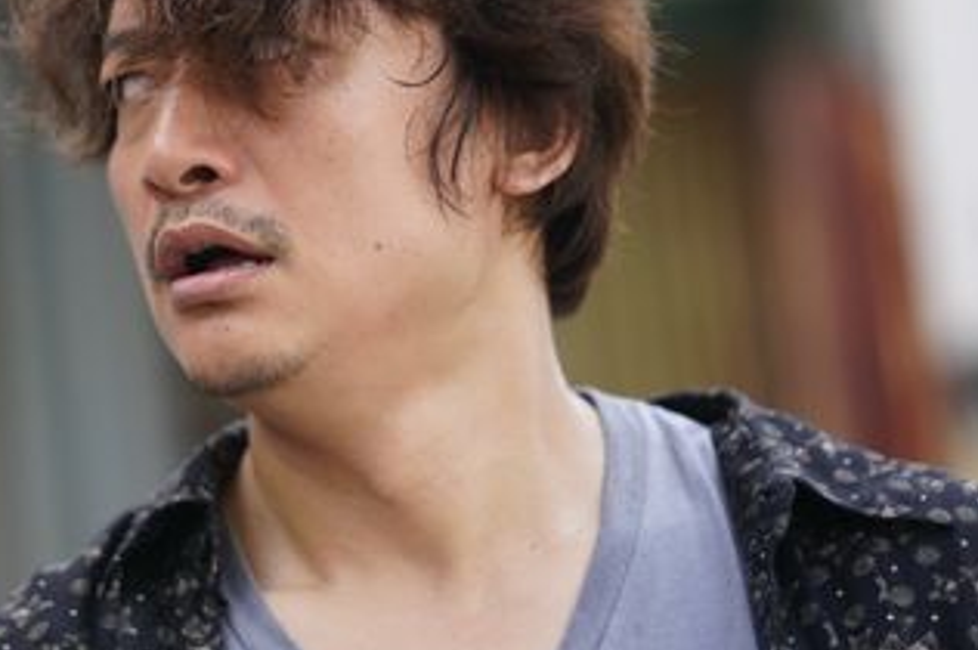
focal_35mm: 293
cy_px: 214
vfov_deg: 4.7
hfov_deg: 7.0
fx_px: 7951
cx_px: 277
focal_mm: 200
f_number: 2.8
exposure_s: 1/2500
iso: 1000
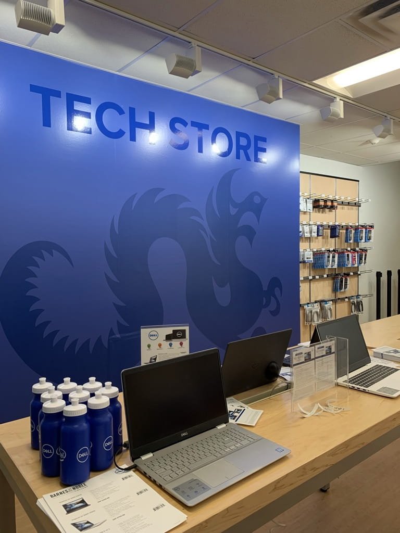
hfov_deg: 53.1
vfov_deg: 67.3
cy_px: 266
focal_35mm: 26
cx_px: 200
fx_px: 401
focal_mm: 4.25
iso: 50
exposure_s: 1/121
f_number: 1.8
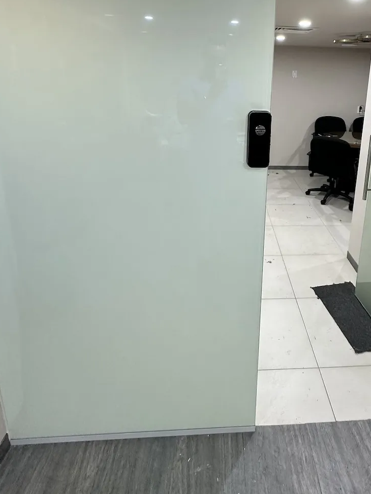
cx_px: 250
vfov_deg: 71.4
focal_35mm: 23
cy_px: 158
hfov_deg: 57.5
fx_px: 329
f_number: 2.2
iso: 200
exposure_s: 1/60
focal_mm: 2.22
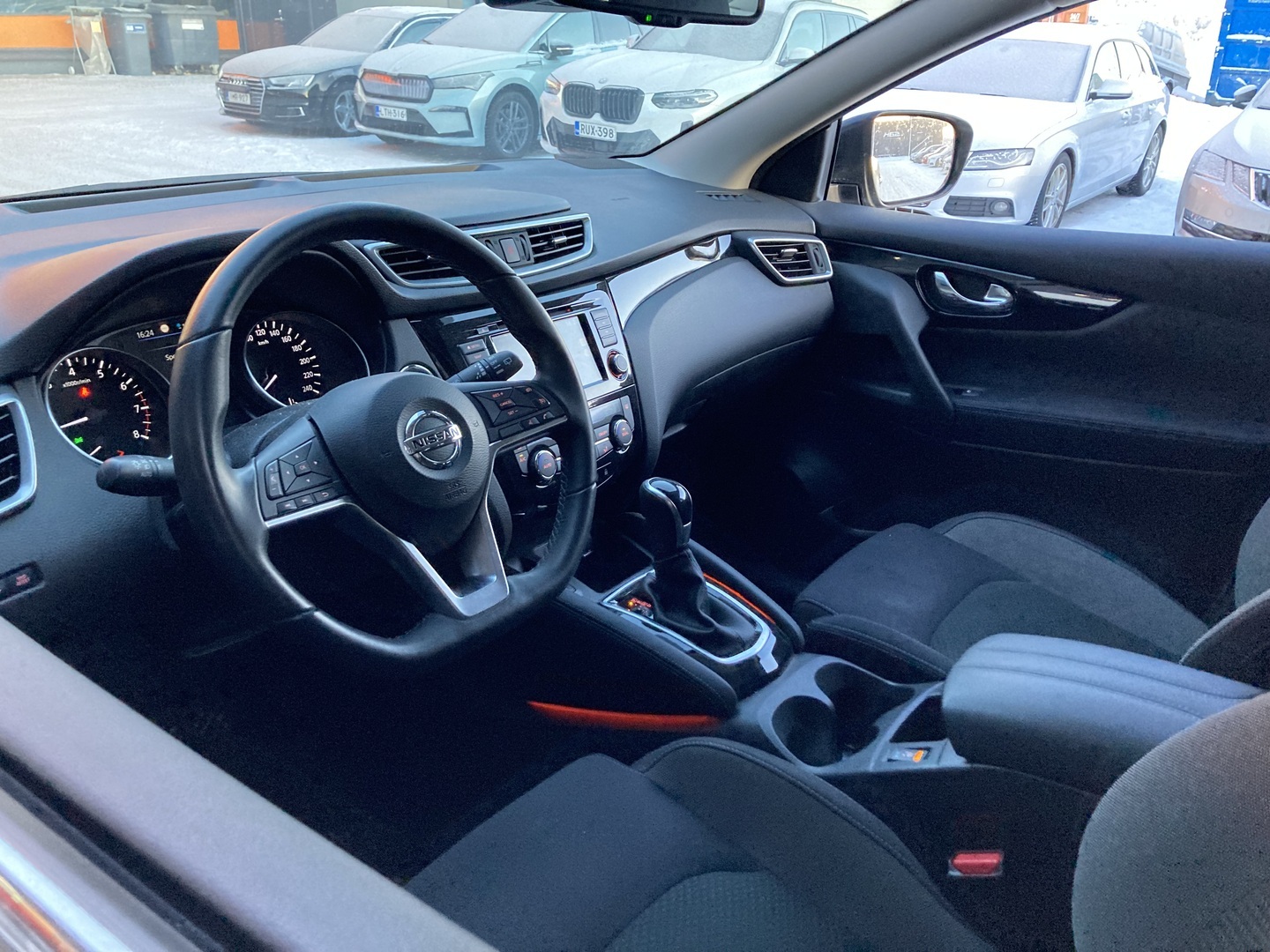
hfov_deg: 63.4
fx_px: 1027
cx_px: 635
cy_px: 476
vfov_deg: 49.7
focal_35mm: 28
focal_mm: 3.99
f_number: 1.8
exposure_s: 1/40
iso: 400
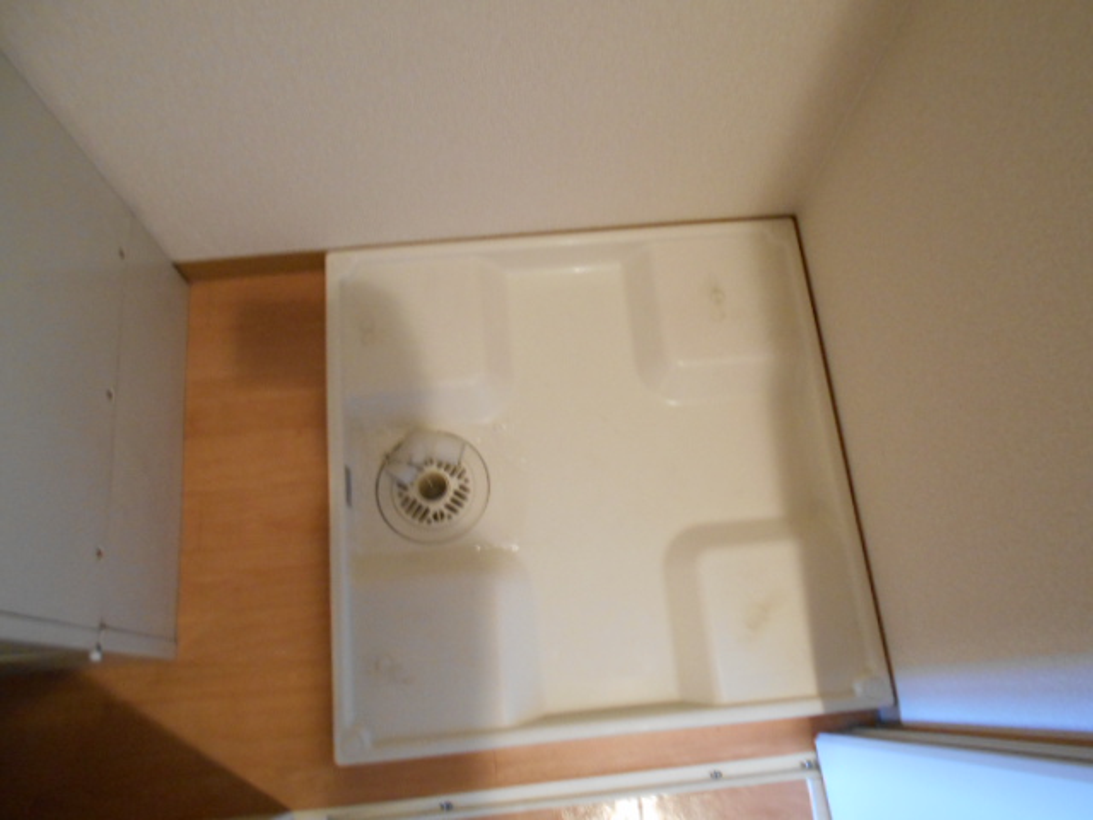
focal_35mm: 26
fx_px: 821
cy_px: 410
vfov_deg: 53.1
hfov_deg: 67.3
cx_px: 546
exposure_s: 1/10
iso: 400
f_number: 3.2
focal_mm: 4.6
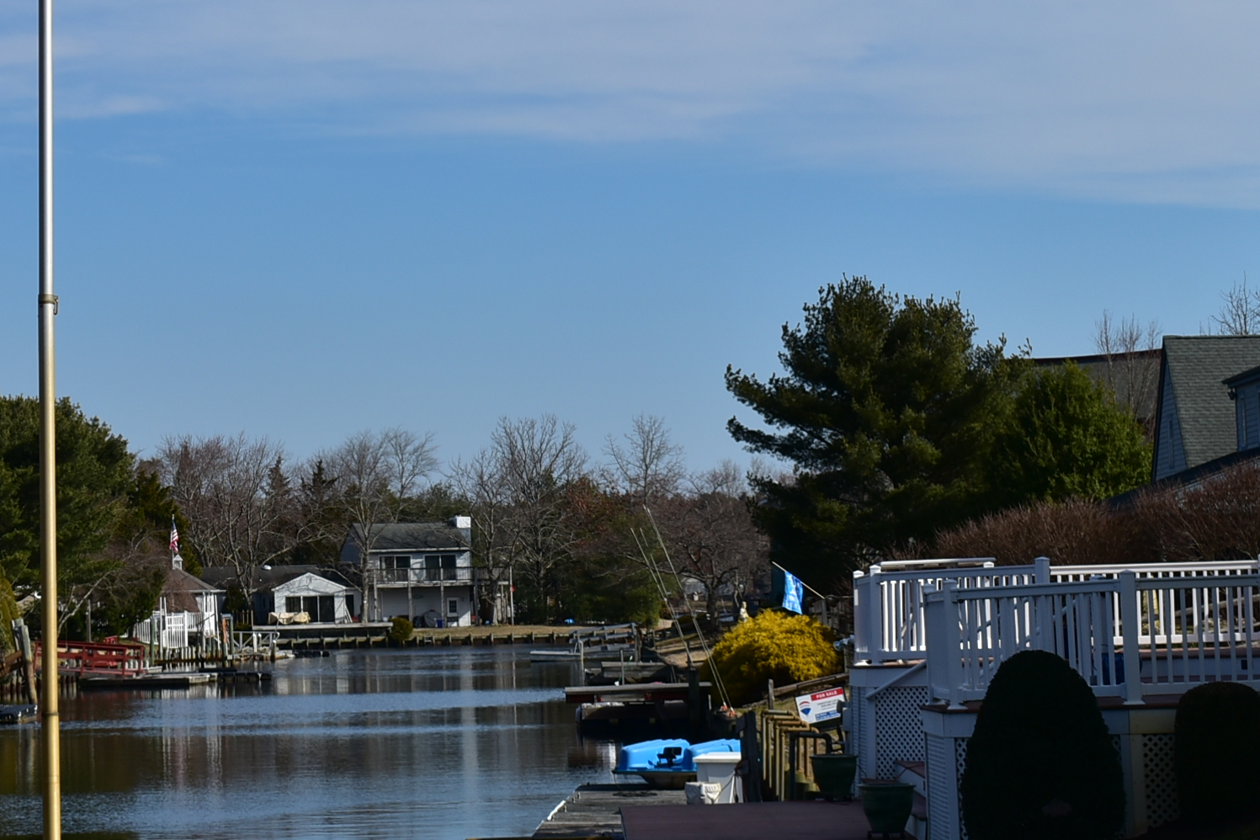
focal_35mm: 120
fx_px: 4200
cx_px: 245
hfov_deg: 16.9
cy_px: 247
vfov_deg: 11.4
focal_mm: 40
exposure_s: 1/250
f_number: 11
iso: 100
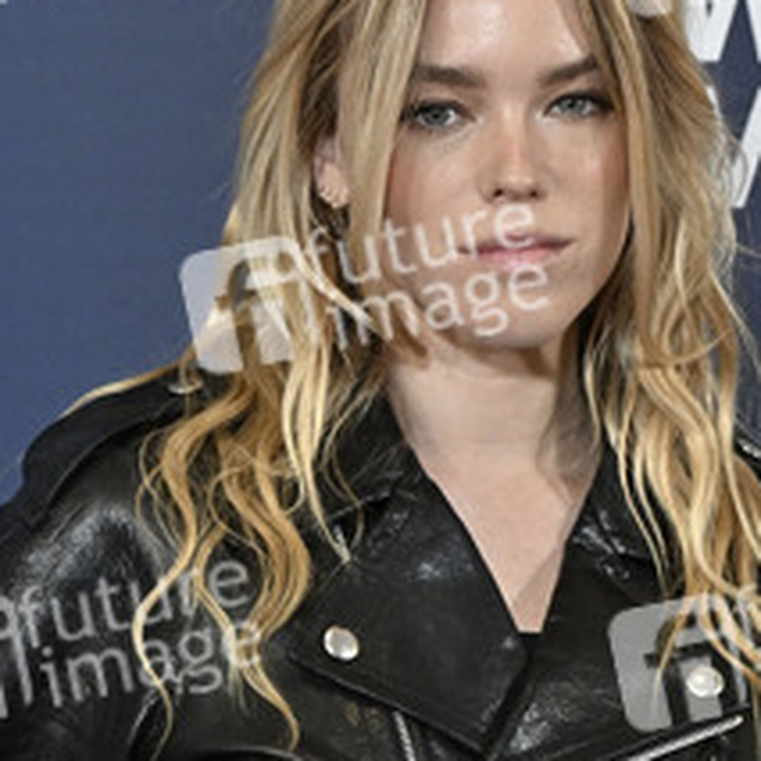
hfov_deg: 11.1
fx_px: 3930
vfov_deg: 11.1
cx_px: 468
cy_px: 468
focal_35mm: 158
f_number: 5.6
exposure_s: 1/320
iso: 2500
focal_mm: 66
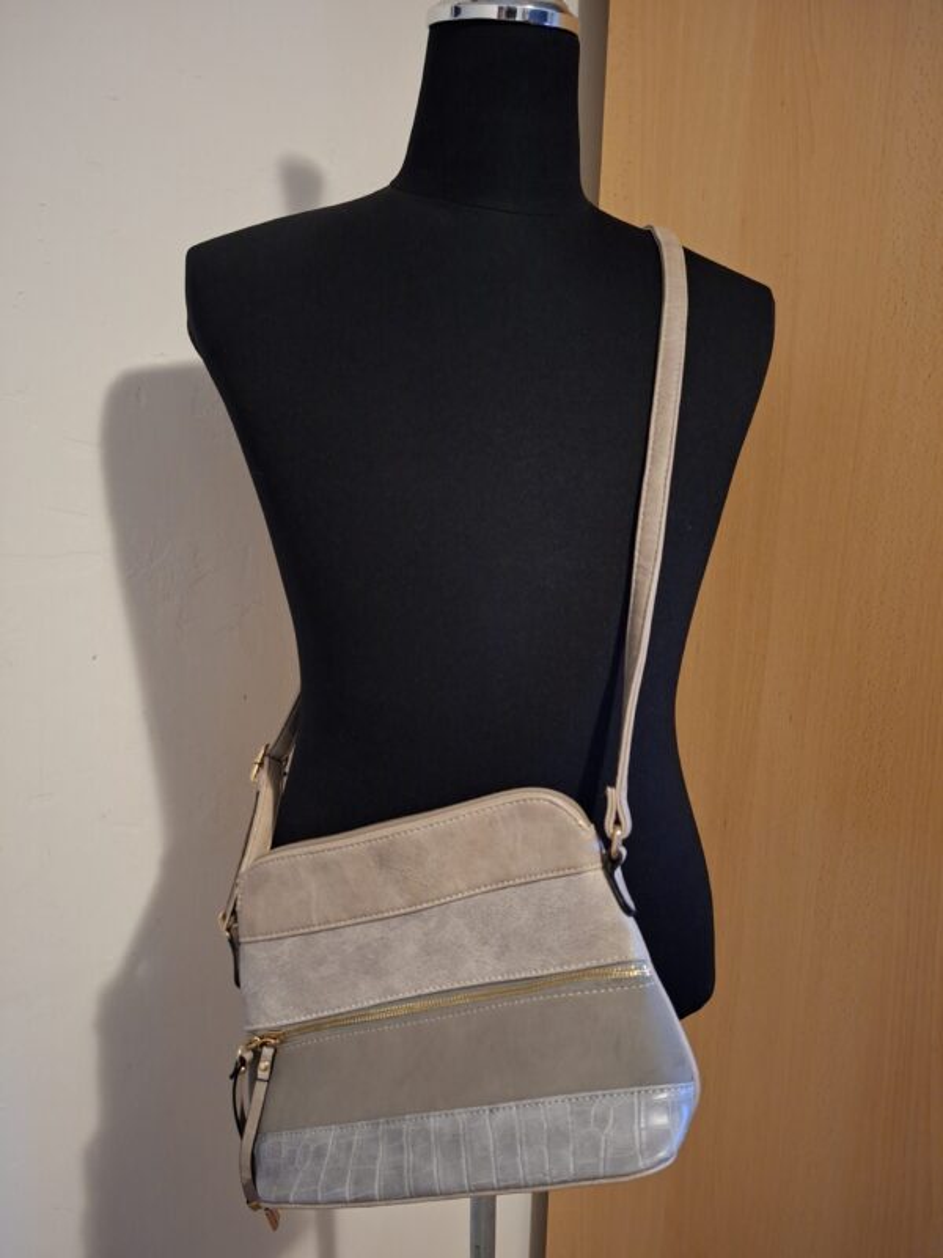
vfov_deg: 73.9
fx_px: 835
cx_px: 472
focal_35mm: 23
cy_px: 629
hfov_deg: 58.9
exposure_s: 1/20
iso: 800
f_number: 1.8
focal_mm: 5.54
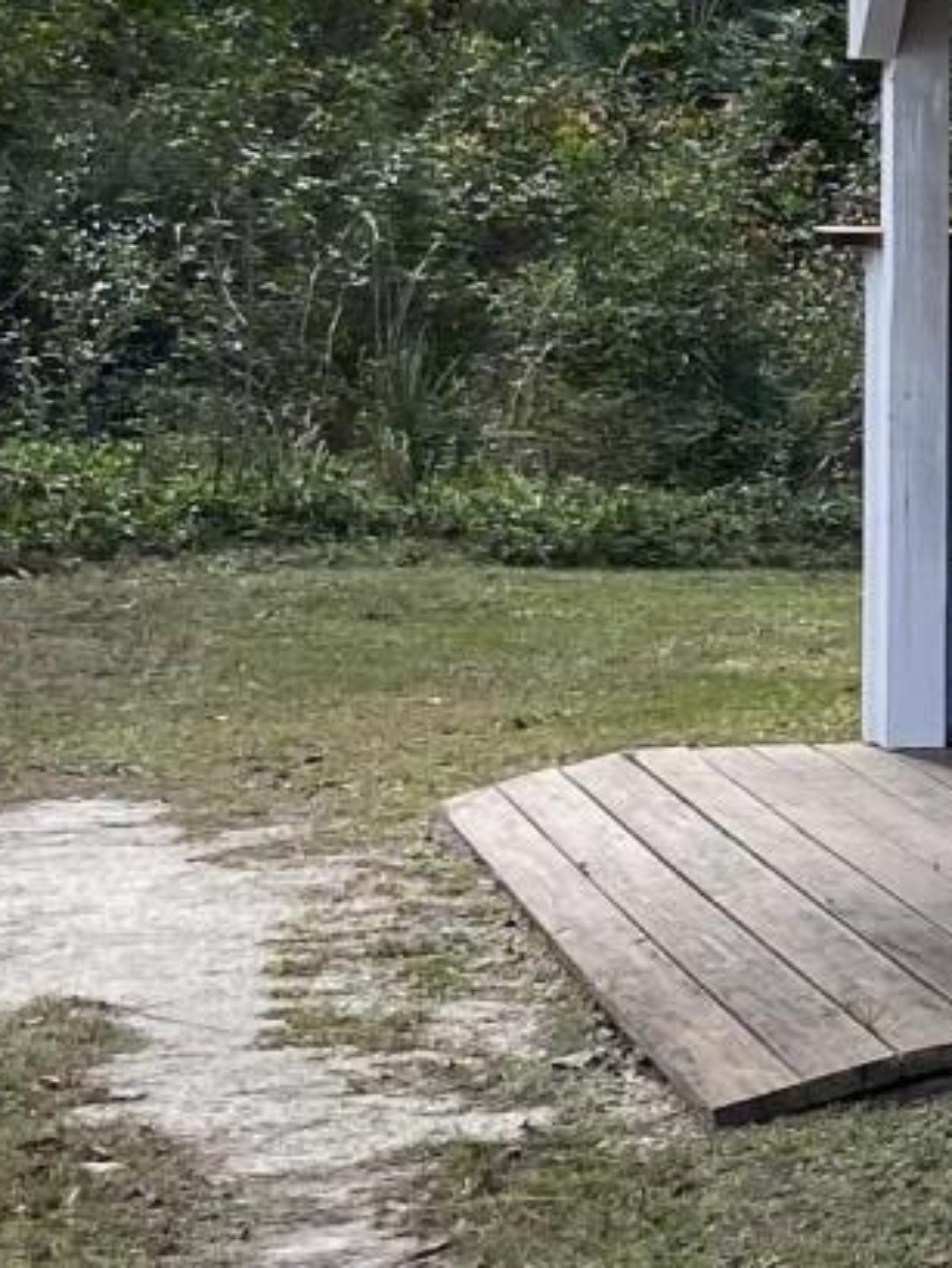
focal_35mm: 127
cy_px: 549
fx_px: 4655
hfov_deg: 10.5
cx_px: 2034
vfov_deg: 15.5
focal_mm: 4.25
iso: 32
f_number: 1.8
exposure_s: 1/973
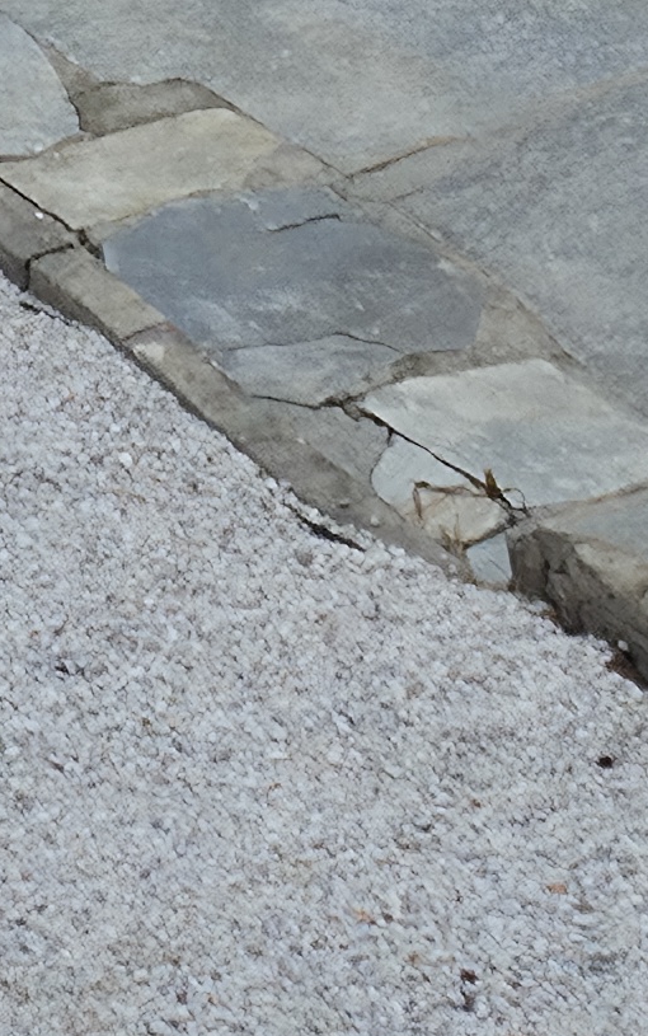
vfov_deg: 8.2
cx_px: 109
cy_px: -981
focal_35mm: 244
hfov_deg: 5.4
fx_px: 6888
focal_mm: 6.3
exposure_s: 1/3818
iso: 32
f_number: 1.7
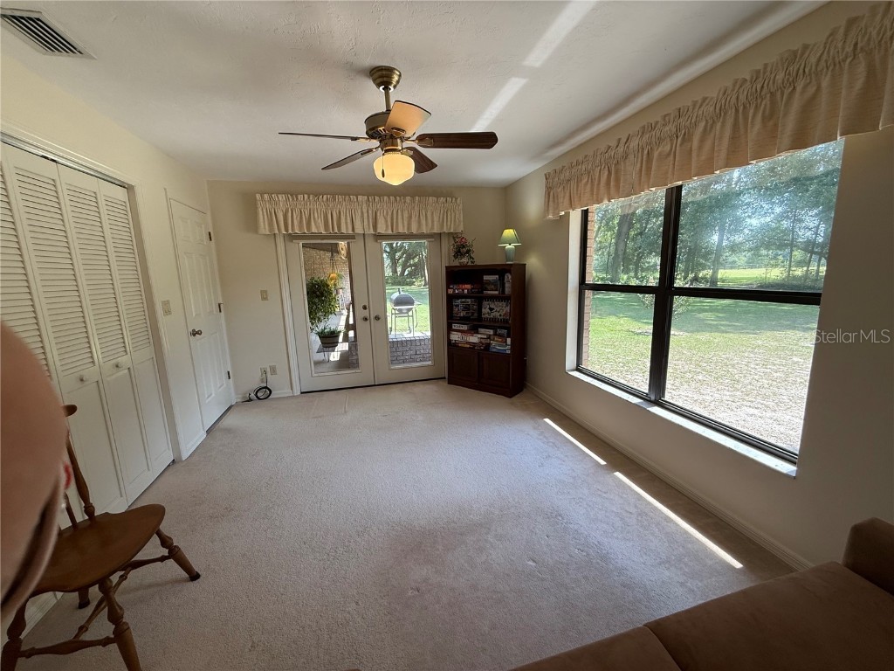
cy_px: 336
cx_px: 447
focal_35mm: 14
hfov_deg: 102.1
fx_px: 362
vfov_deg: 85.7
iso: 100
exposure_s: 1/120
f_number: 2.2
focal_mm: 2.22
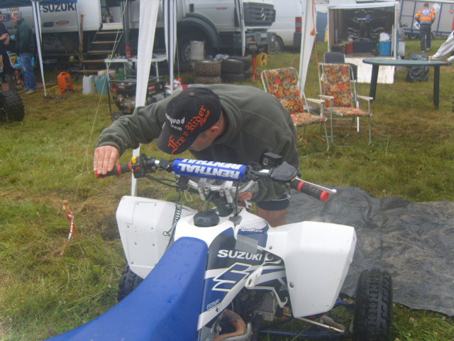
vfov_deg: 40.7
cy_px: 170
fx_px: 459
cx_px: 227
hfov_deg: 52.6
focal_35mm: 35
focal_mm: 7.4
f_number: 2.8
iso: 80
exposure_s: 1/180
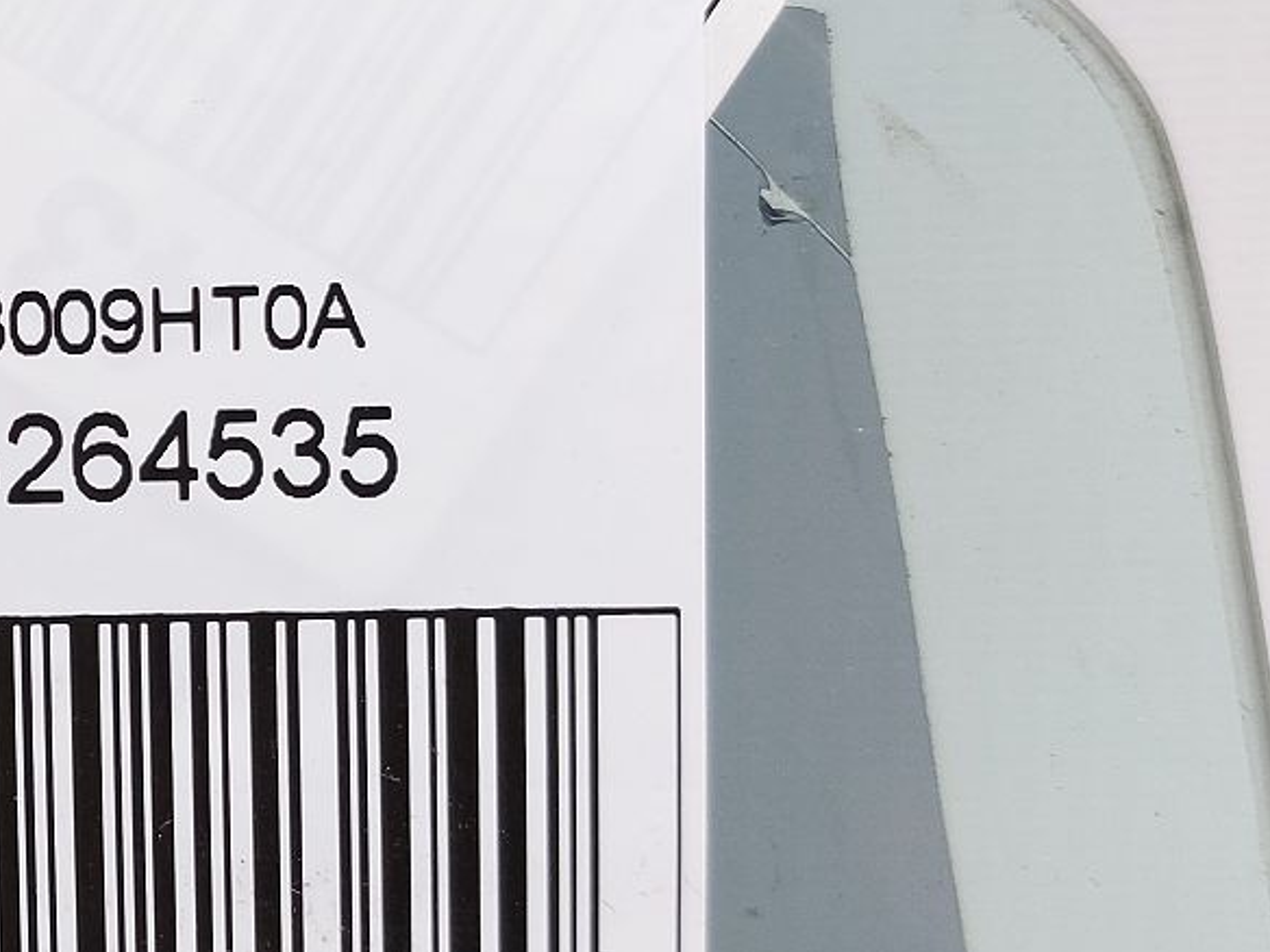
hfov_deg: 31.8
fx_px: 2091
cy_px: 341
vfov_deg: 25.6
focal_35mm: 57
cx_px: 71
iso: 80
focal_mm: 5.23
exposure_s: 1/50
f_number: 1.8
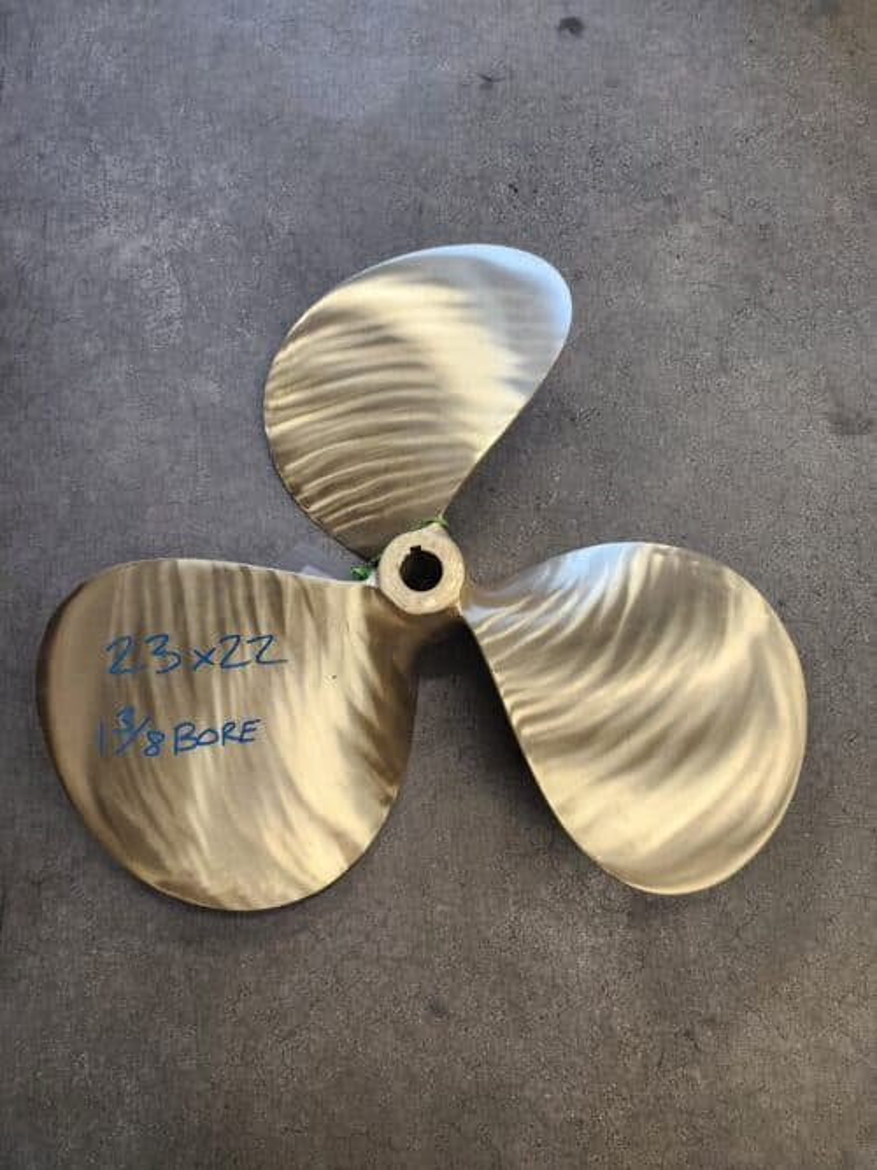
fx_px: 777
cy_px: 585
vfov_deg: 73.9
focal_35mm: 23
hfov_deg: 58.9
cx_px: 438
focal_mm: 6.4
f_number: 1.8
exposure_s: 1/120
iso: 200
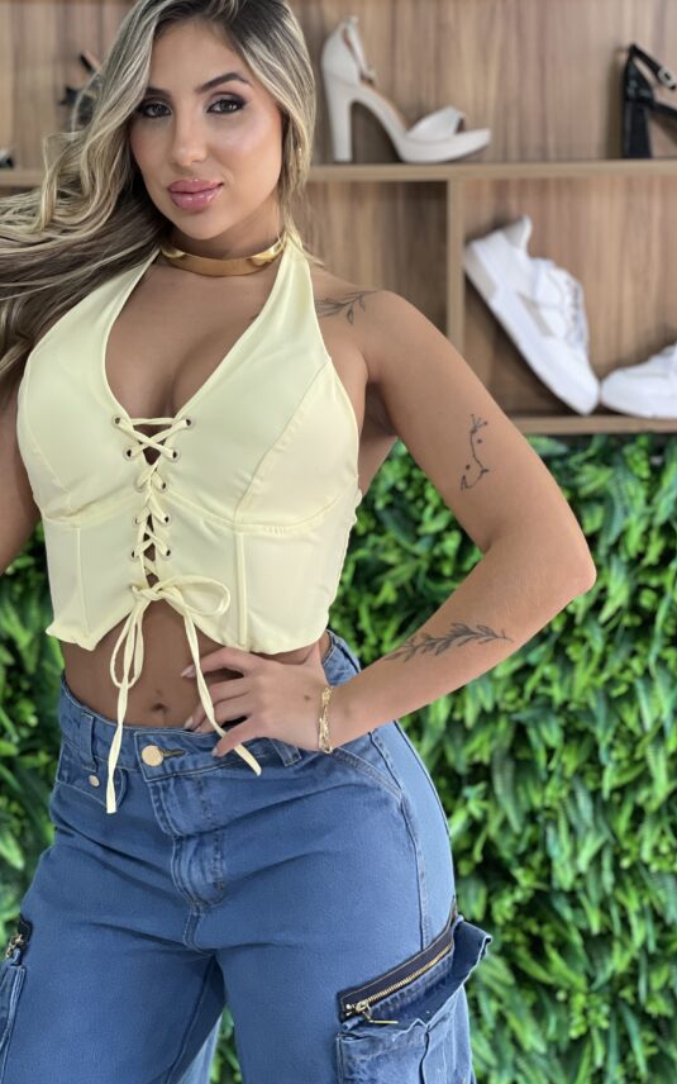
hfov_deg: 14.7
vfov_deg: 23.3
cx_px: 261
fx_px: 2627
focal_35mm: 89
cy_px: 508
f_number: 2.8
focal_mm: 9
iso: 200
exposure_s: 1/120
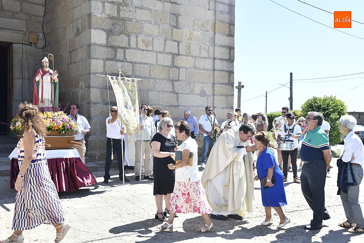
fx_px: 425
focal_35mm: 42
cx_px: 182
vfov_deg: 31.9
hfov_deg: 46.4
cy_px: 122
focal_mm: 42
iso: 160
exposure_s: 1/160
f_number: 8
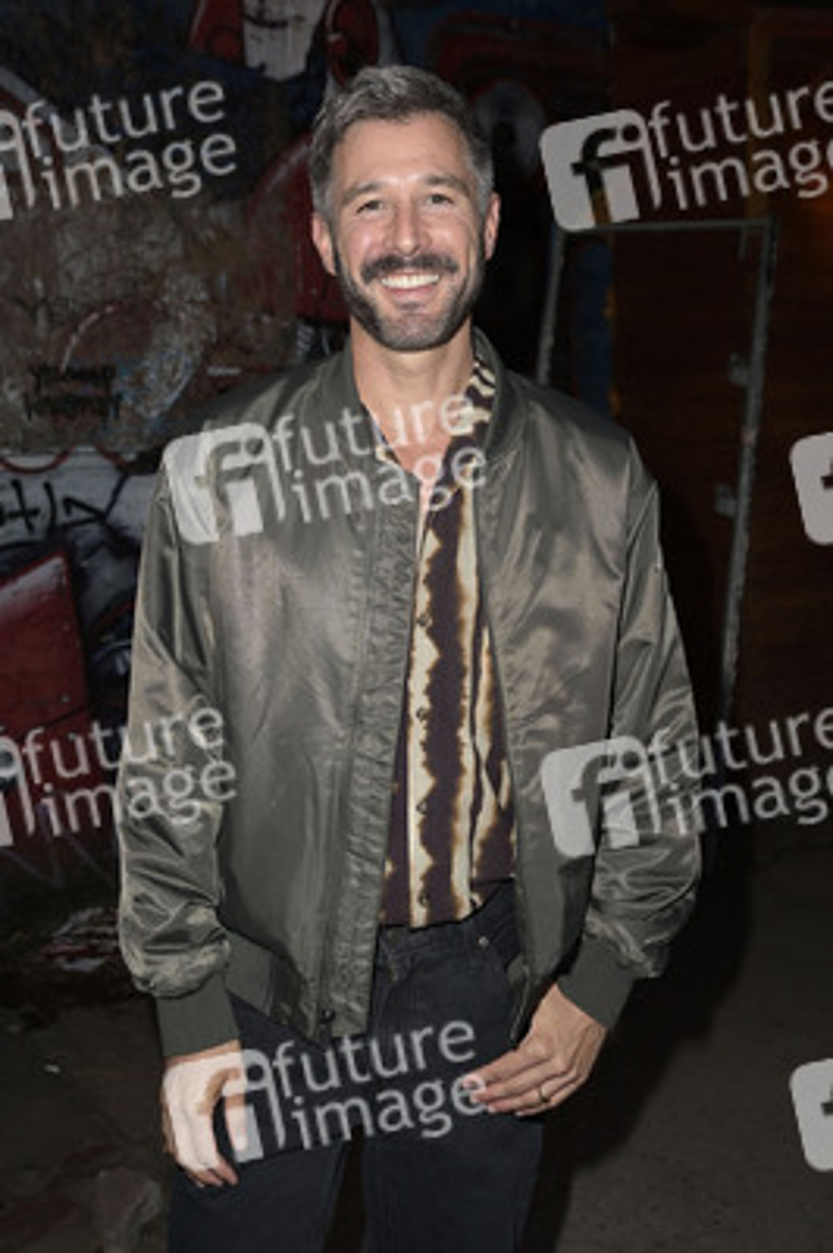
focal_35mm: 38
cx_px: 416
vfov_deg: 50.7
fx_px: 1321
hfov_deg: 35.0
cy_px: 626
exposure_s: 1/200
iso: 1600
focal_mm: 38
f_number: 5
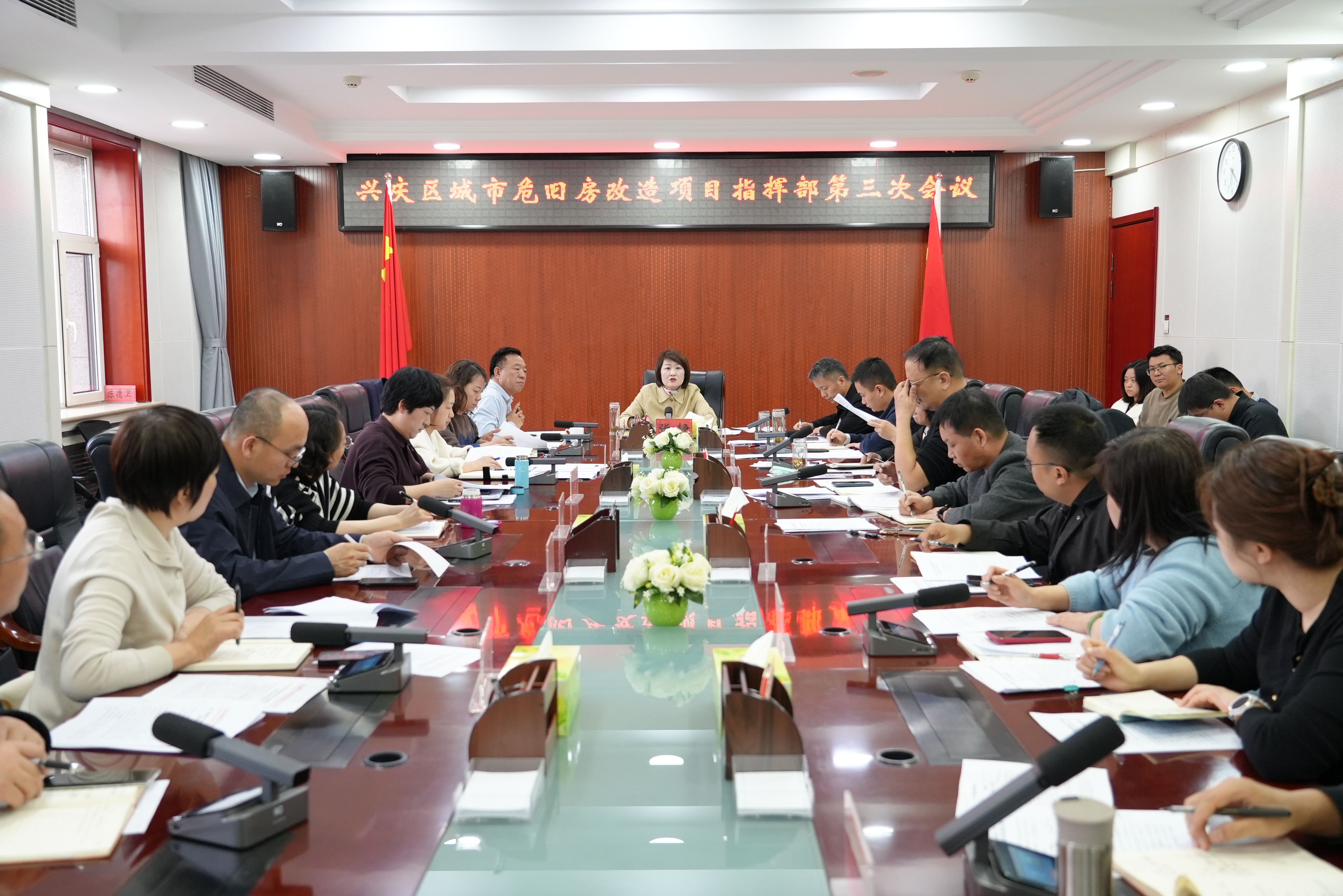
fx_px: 1306
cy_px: 448
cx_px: 672
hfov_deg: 54.4
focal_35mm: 35
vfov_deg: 37.9
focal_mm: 35
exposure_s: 1/160
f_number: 4
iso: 3200
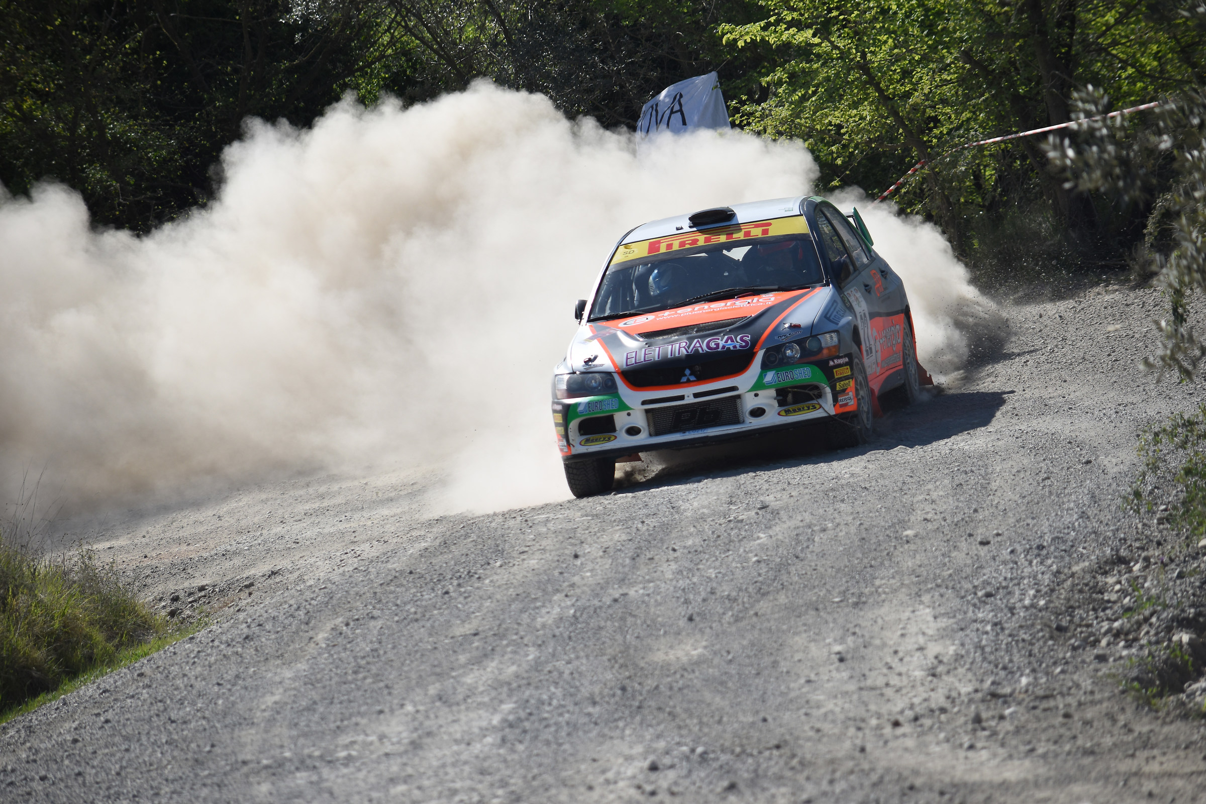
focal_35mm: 232
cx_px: 603
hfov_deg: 8.9
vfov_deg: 5.9
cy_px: 402
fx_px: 7788
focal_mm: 155
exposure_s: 1/1600
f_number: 5
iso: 200
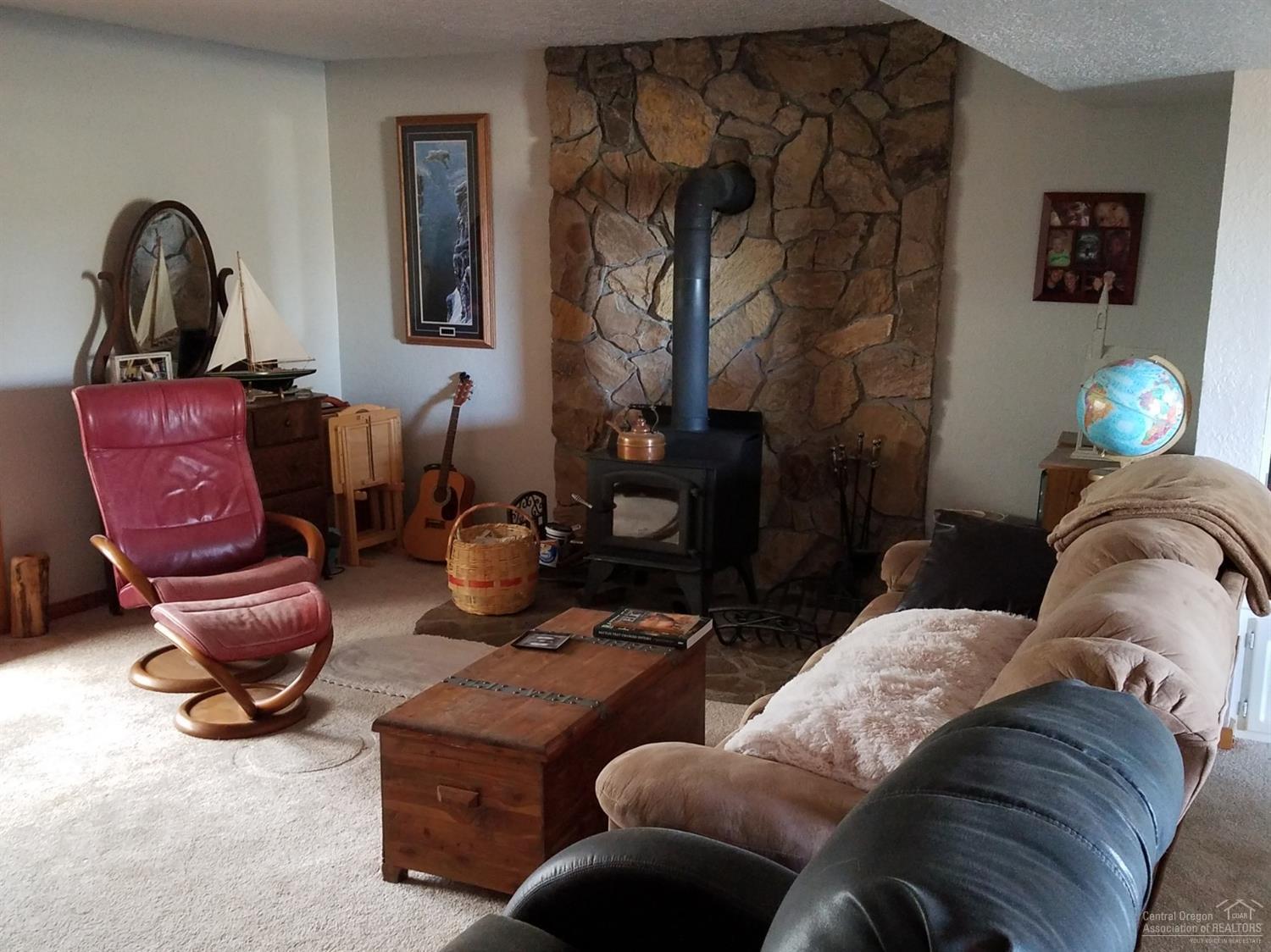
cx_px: 636
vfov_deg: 53.0
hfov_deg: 67.3
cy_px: 476
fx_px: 954
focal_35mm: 26
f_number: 1.7
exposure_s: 1/13
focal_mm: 4.2
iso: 200
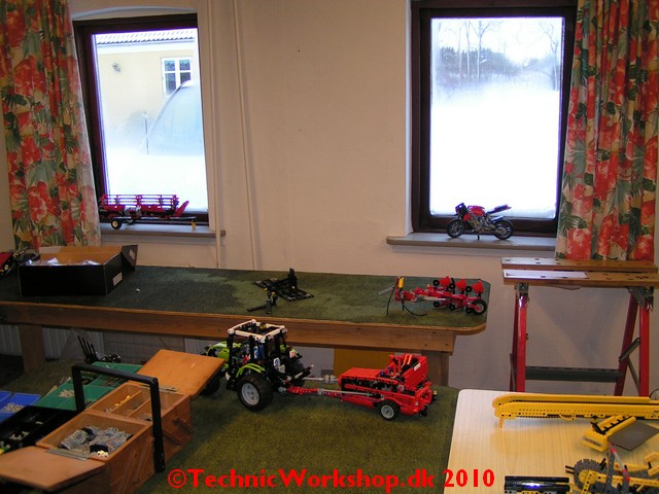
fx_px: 723
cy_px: 247
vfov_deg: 37.7
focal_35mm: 38
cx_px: 330
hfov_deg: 49.0
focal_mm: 5.8
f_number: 2.8
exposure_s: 1/50
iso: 80
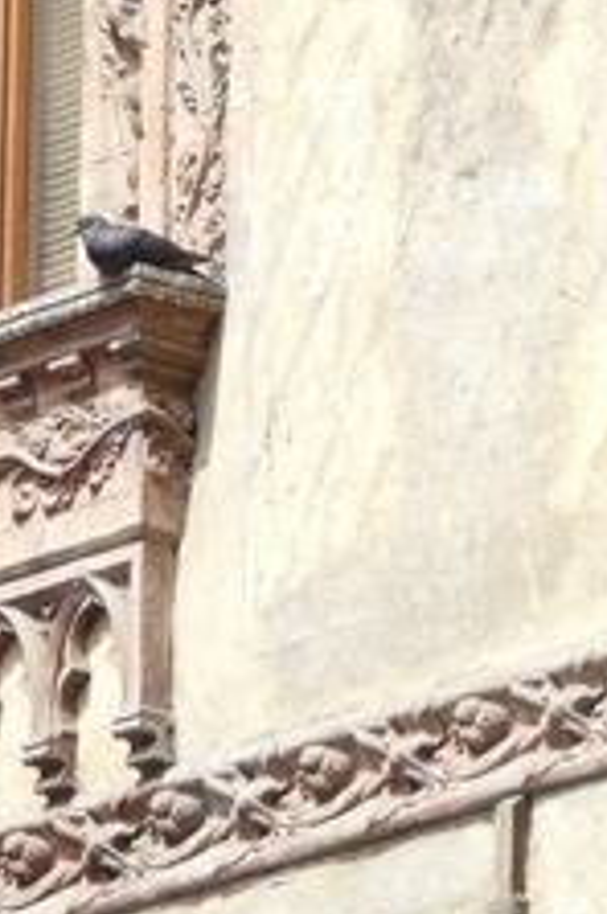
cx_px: -29
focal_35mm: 511
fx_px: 12963
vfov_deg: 4.0
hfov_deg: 2.7
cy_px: -260
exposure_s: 1/200
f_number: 4.5
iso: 100
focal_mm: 27
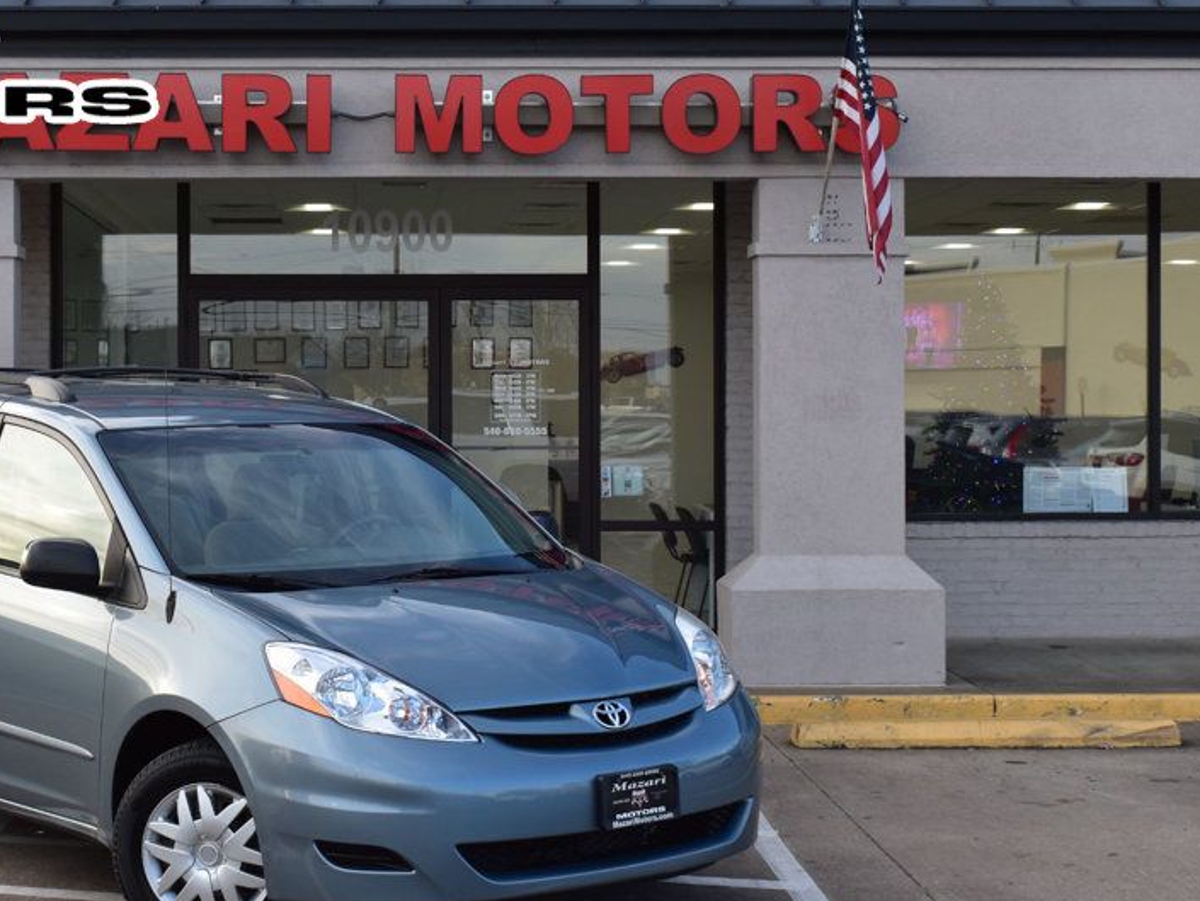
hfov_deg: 28.9
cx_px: 448
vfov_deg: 21.9
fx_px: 2323
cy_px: 433
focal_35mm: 67
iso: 400
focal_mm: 32
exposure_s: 1/125
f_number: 9
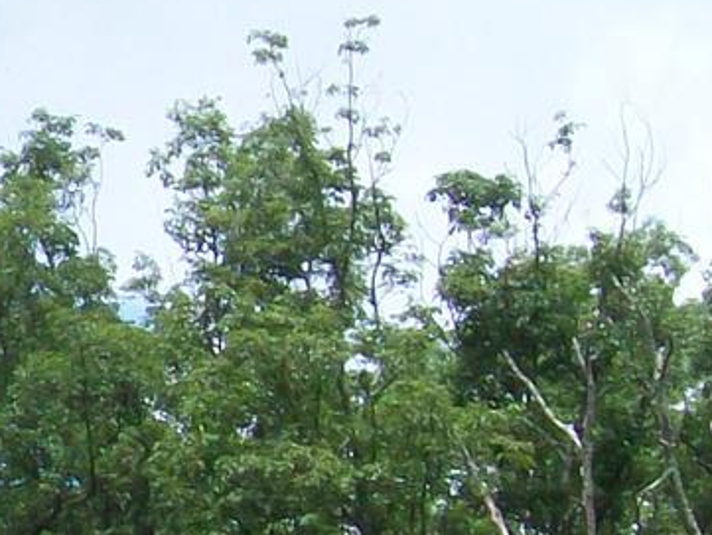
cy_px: 857
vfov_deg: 7.5
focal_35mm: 193
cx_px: -846
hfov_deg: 9.4
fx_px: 3971
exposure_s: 1/320
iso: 64
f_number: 4.9
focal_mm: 6.1
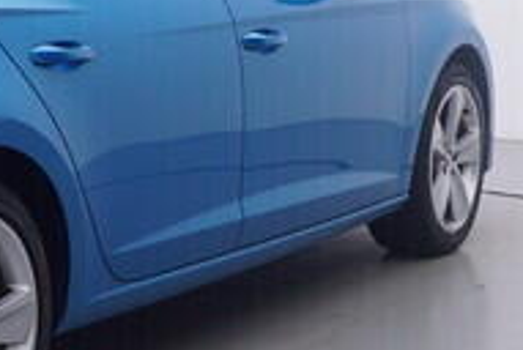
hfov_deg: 16.6
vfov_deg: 11.4
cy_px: 82
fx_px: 1756
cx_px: 25
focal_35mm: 121
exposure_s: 1/80
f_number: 5
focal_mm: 15
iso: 200
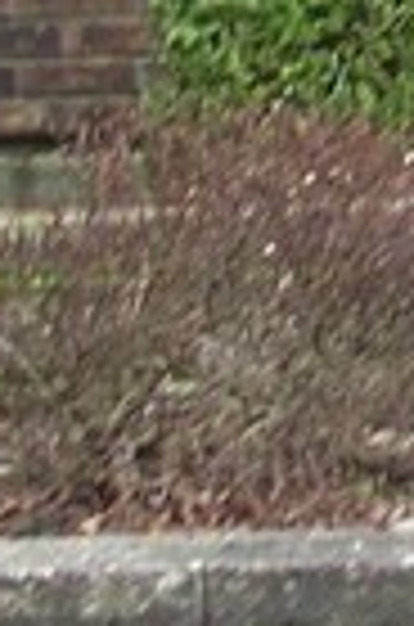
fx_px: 5062
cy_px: -367
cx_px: 868
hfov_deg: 4.6
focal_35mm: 292
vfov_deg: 6.9
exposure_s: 1/60
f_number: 2.8
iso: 80
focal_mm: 6.3
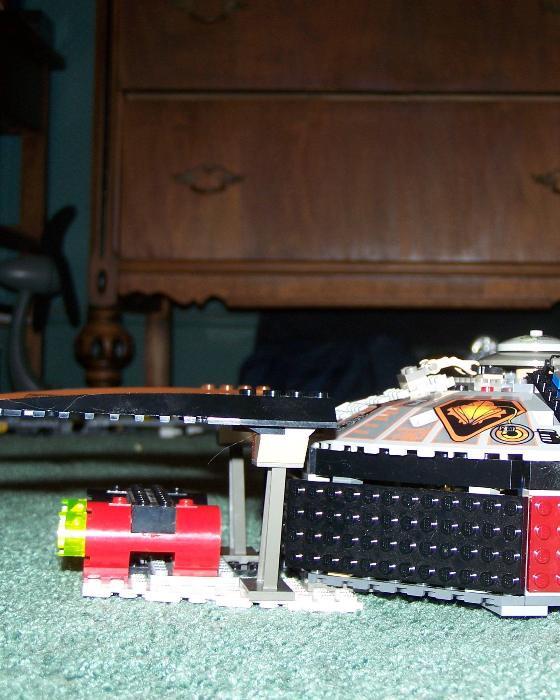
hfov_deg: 22.6
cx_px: 428
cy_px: 351
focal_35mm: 67
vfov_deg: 28.3
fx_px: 1388
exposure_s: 1/60
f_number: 3
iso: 80
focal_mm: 8.5
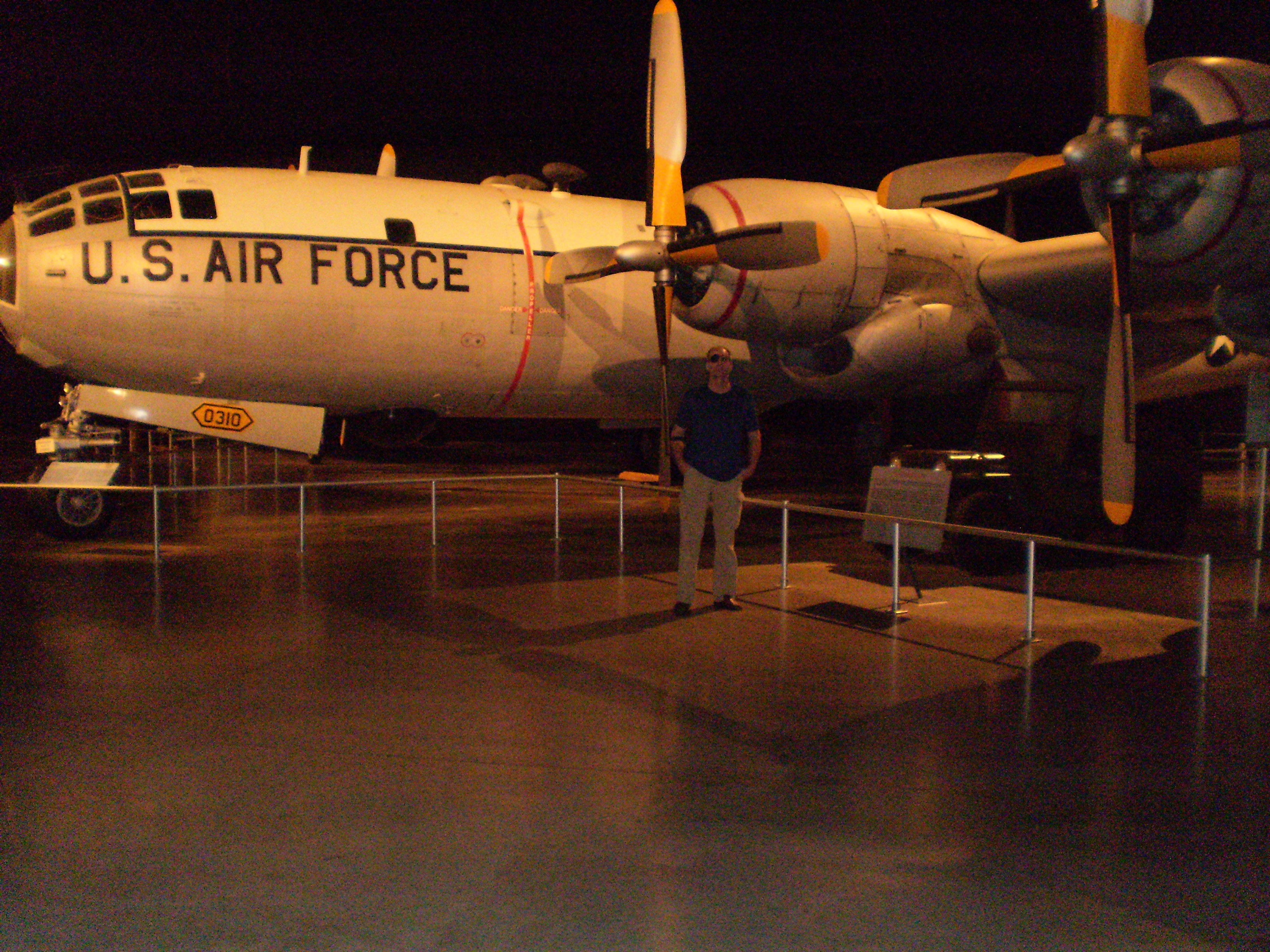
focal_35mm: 36
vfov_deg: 39.7
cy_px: 476
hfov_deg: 51.4
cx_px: 635
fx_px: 1321
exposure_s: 1/30
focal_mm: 6.3
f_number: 3.1
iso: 800
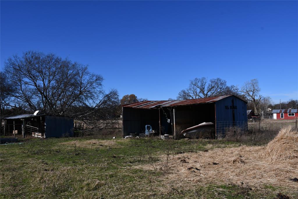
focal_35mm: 27
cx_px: 149
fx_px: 223
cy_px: 100
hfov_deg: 67.4
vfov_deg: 47.9
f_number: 10
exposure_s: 1/400
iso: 100
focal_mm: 18
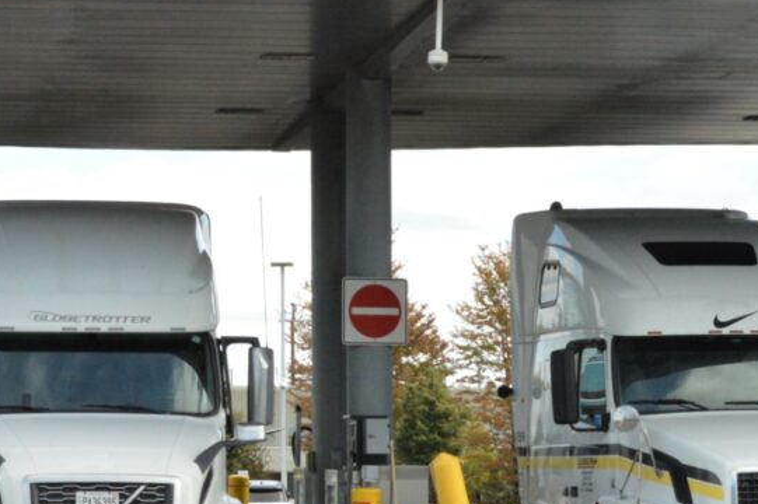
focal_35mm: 71
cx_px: 419
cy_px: 358
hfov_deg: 28.5
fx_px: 1494
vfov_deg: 19.1
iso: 1600
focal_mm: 32
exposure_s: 1/640
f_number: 11
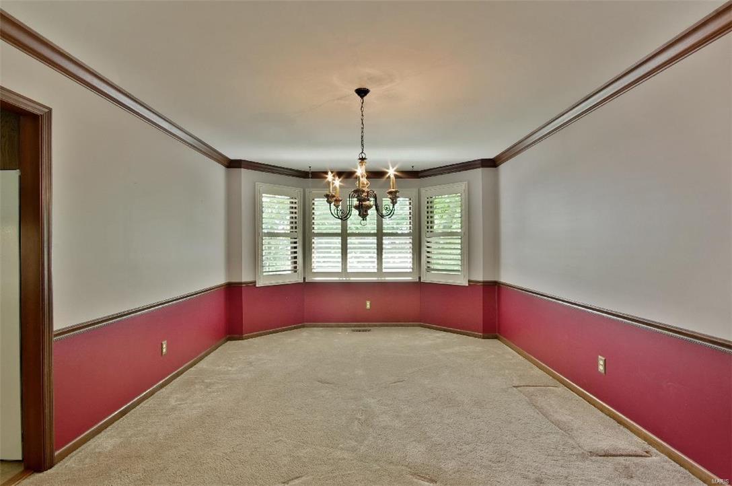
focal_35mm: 16
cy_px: 243
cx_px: 366
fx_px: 325
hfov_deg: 96.8
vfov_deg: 73.6
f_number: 13
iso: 200
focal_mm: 11
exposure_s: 1
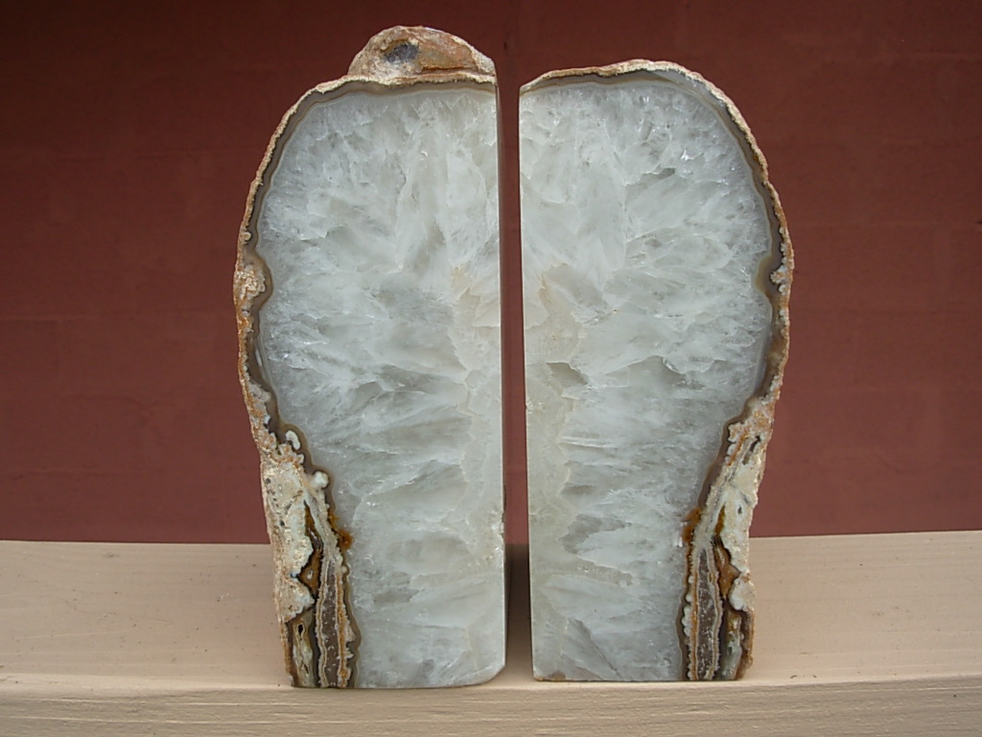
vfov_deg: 37.7
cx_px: 491
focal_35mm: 38
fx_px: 1078
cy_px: 368
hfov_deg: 49.0
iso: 50
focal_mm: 6.3
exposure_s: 1/443
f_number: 2.9
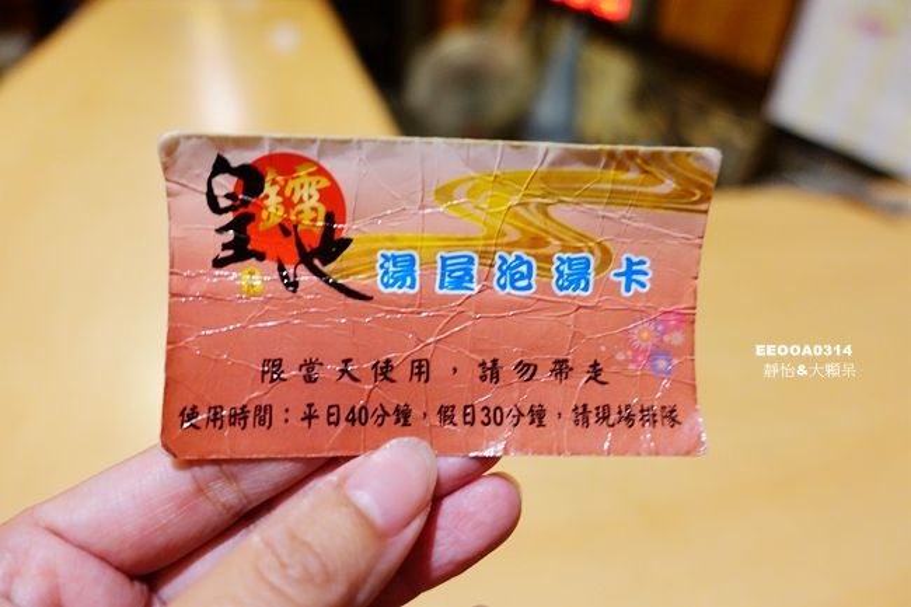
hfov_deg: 73.8
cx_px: 456
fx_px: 607
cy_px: 304
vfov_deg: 53.1
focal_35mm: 24
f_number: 1.8
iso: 800
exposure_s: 1/20
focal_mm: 8.8
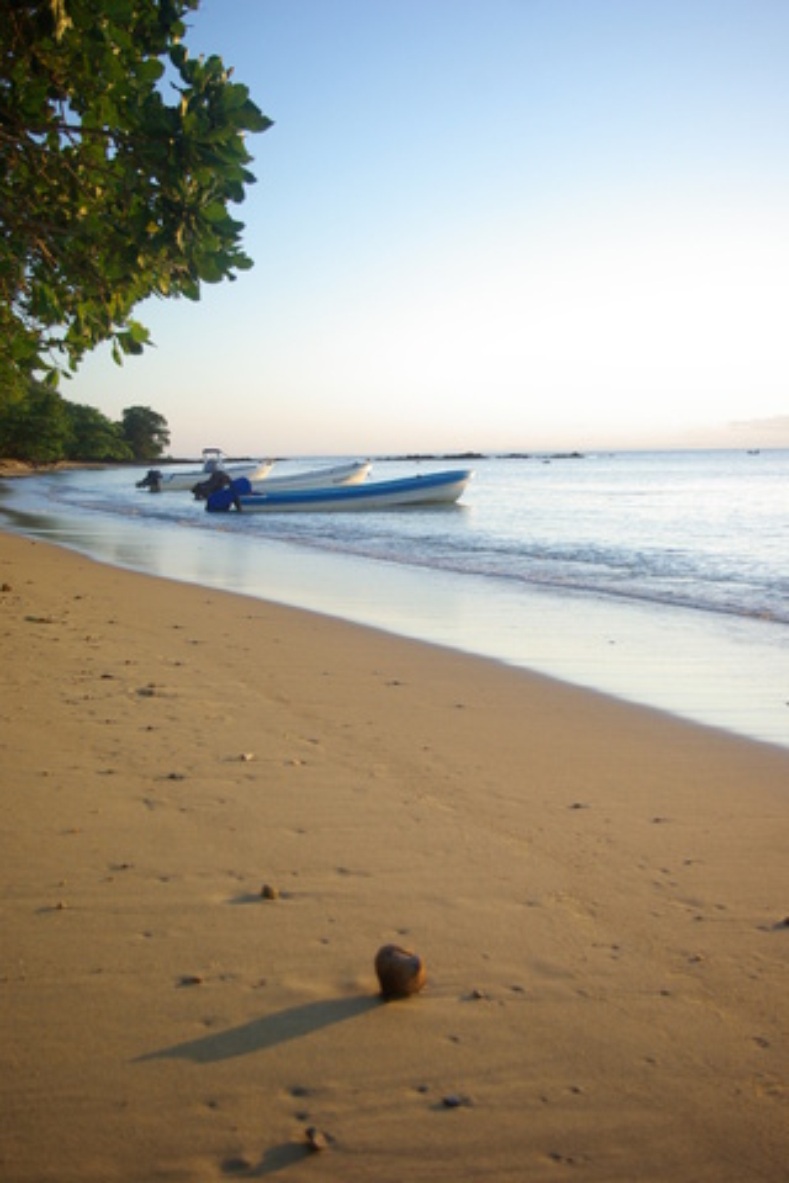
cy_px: 592
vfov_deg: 49.6
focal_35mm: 39
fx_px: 1282
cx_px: 394
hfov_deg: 34.2
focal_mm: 26
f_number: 4
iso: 200
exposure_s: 1/90
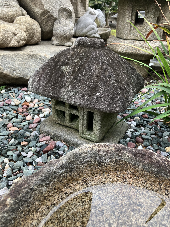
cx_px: 85
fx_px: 183
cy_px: 114
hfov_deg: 49.7
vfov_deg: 63.4
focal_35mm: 28
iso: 50
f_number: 1.8
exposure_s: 1/121
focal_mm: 3.99
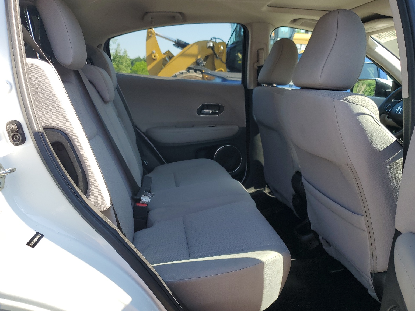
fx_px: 324
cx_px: 204
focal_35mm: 27
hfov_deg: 65.3
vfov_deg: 51.4
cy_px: 158
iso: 50
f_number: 1.5
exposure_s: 1/526
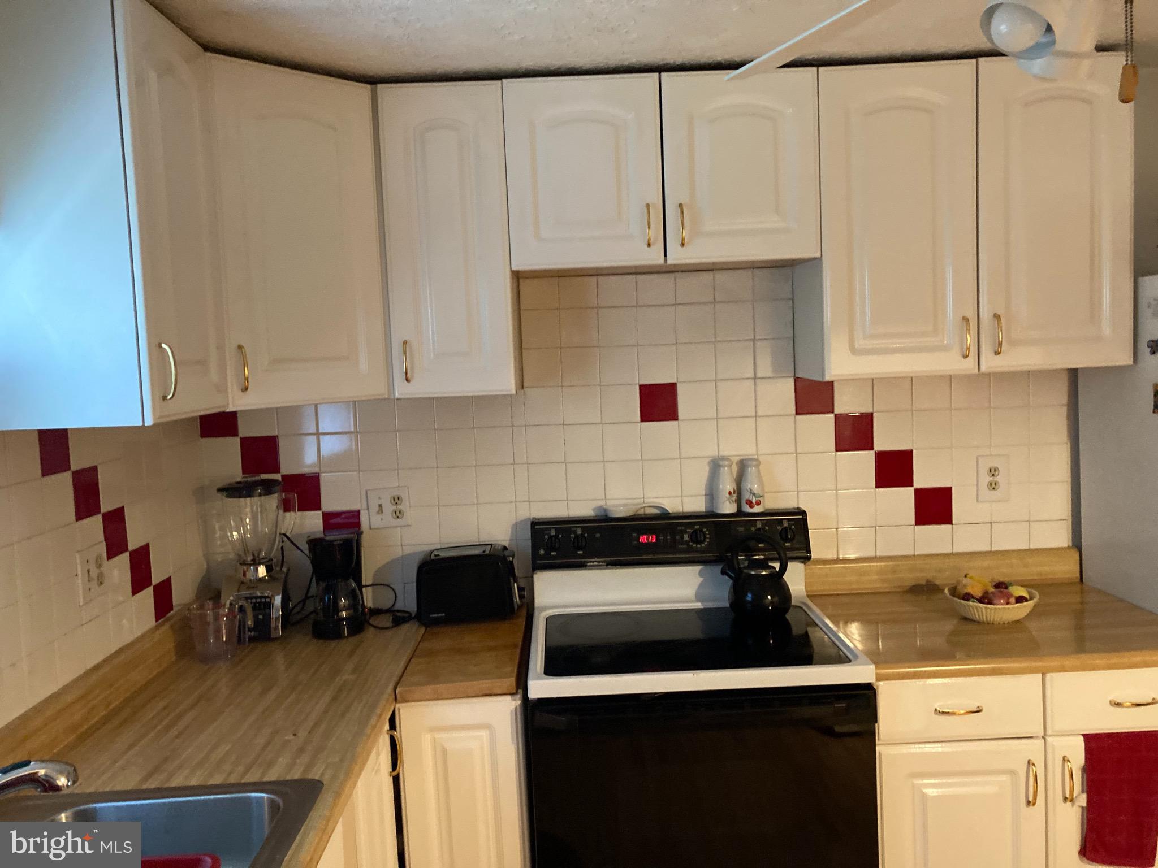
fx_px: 937
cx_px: 579
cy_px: 434
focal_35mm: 28
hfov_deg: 63.4
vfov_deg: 49.7
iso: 500
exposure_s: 1/30
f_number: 1.8
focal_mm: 3.99
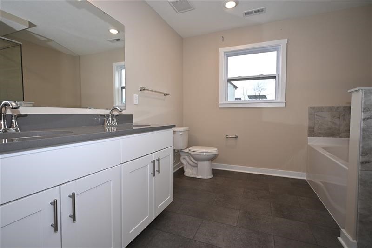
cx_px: 186
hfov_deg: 90.0
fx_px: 186
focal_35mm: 18
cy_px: 124
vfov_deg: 67.4
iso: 200
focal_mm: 12
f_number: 4.5
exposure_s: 1/80
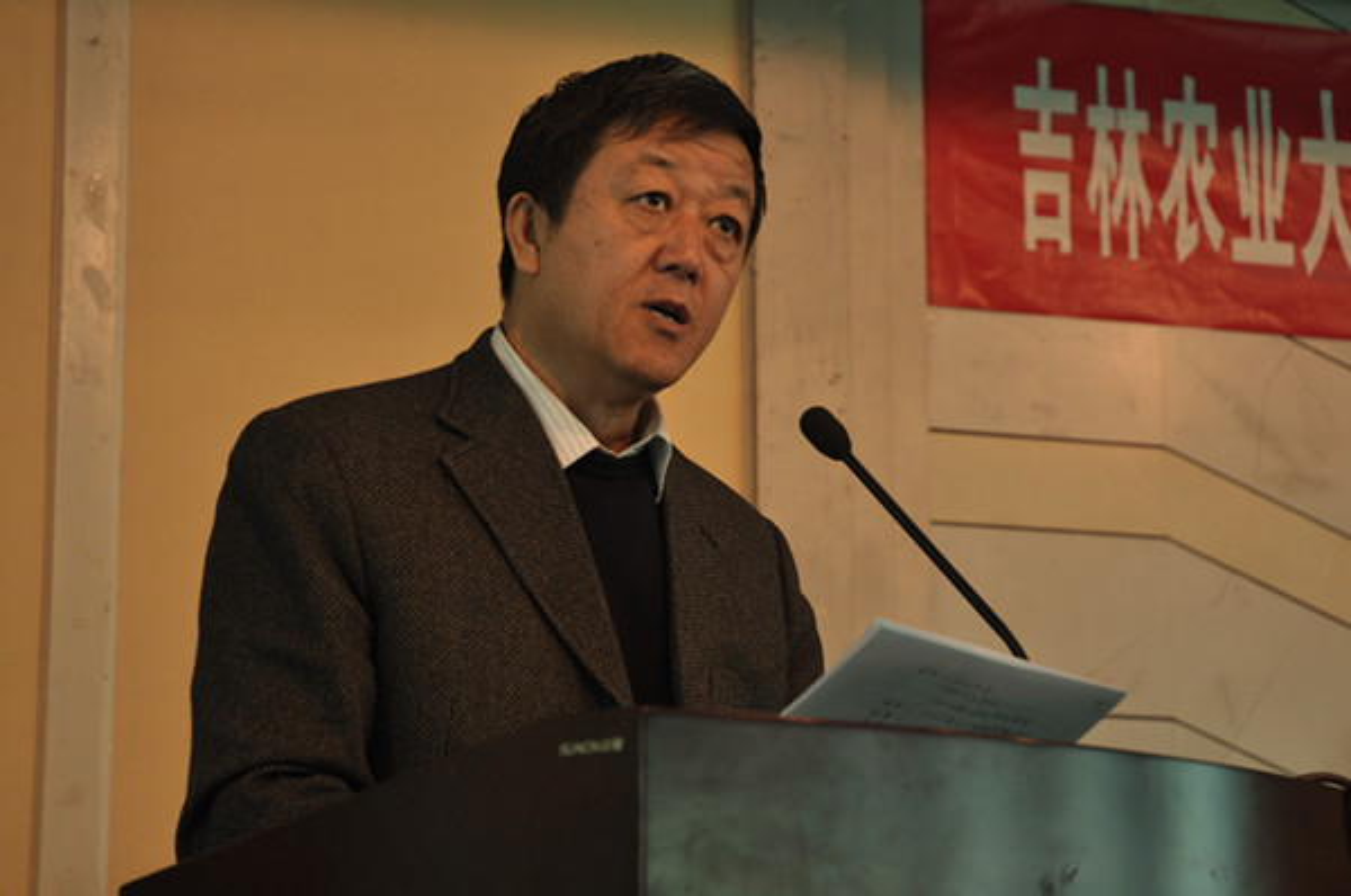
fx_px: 3147
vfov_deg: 16.2
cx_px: 676
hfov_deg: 24.2
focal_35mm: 84
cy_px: 448
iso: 320
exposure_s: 1/60
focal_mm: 56
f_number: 4.5
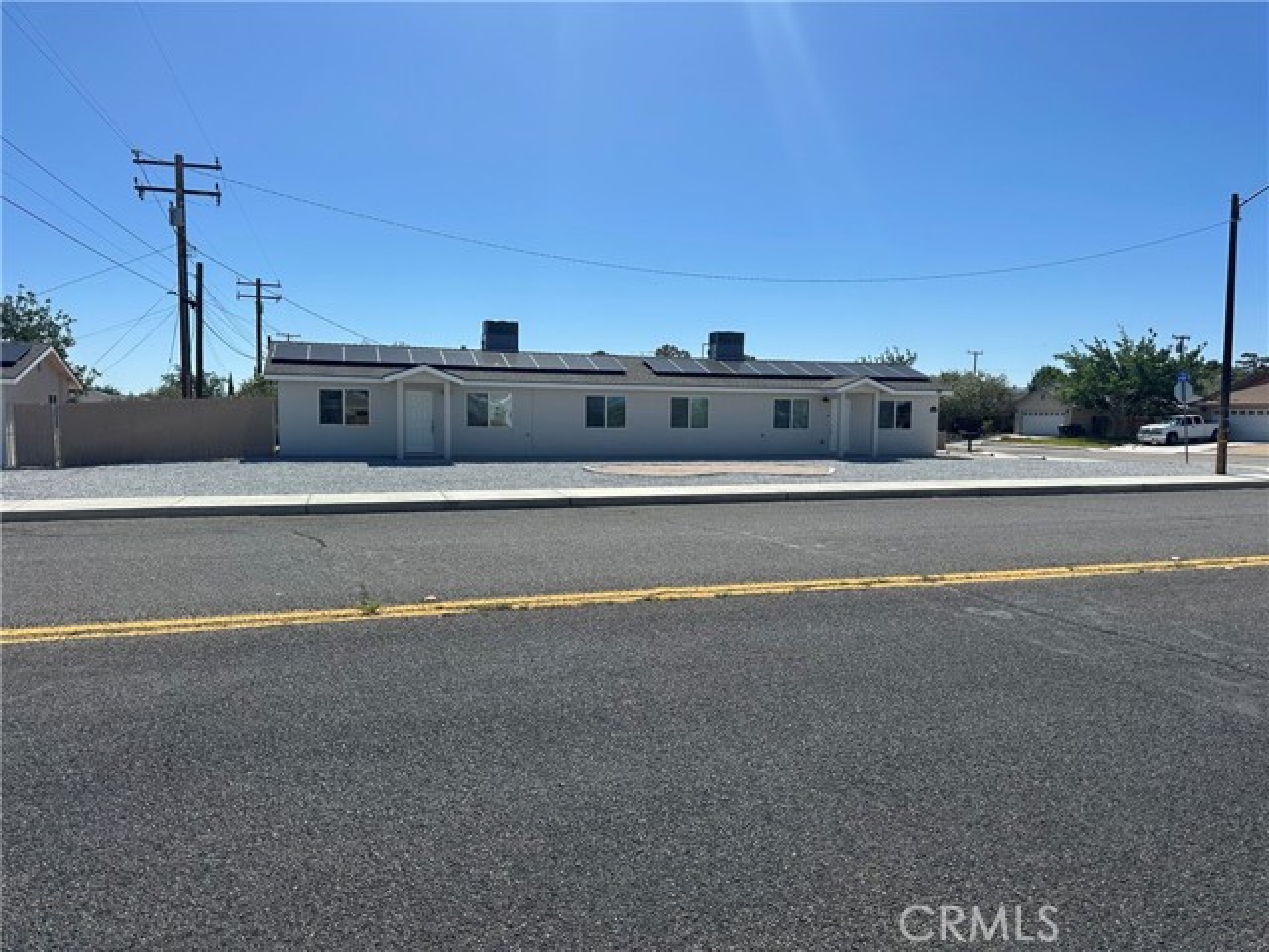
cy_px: 476
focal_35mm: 24
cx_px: 634
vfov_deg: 56.8
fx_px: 880
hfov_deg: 71.6
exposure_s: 1/7576
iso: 80
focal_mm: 6.86
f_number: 1.78
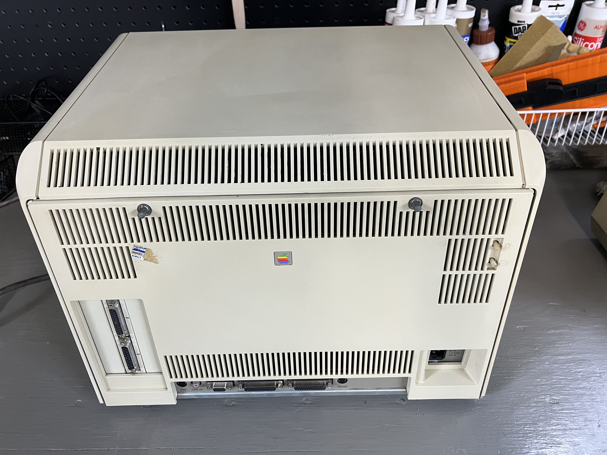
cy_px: 228
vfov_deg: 53.1
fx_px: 456
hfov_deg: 67.3
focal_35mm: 26
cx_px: 304
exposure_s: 1/60
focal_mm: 5.7
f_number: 1.5
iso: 200
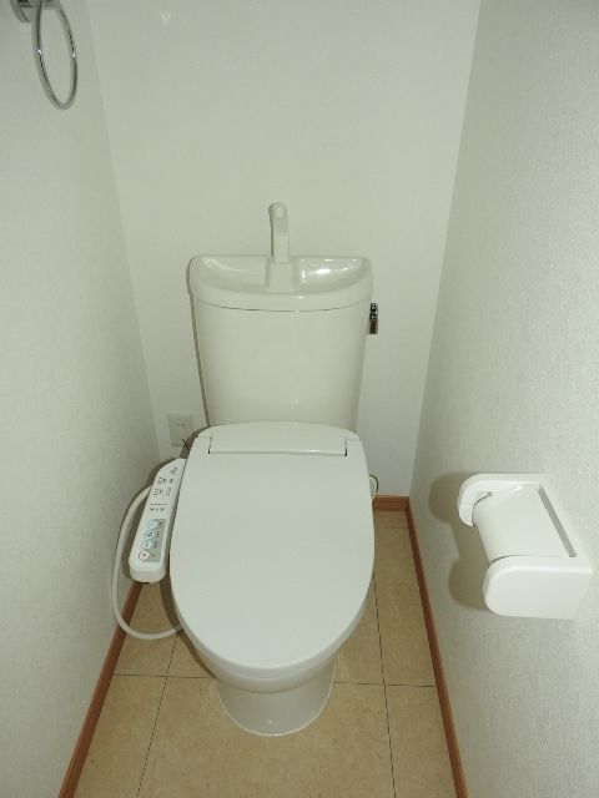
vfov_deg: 71.6
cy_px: 399
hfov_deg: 56.8
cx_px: 300
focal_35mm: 24
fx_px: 554
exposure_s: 1/60
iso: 200
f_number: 3.3
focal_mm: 4.3
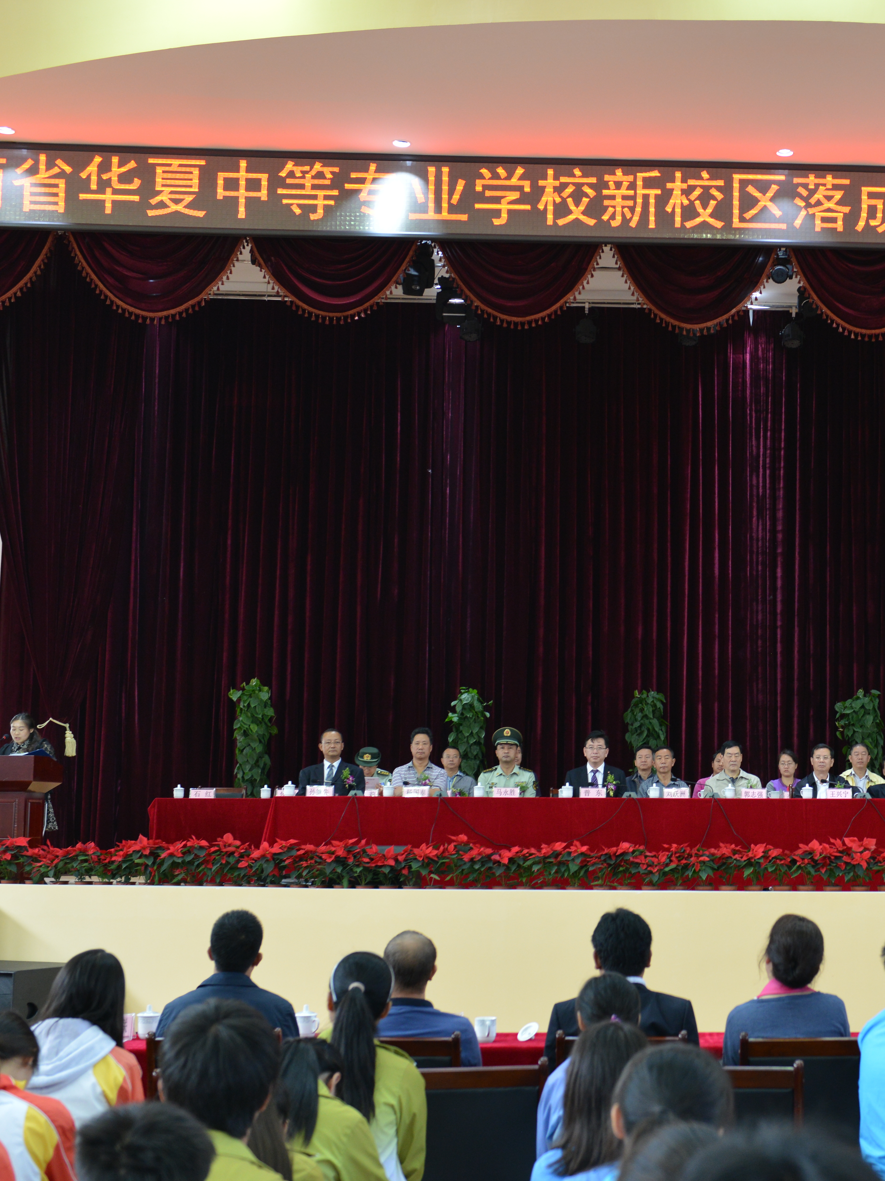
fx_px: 1943
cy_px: 604
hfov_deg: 25.1
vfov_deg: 33.8
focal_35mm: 57
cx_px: 748
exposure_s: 1/100
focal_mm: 36
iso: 800
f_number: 4
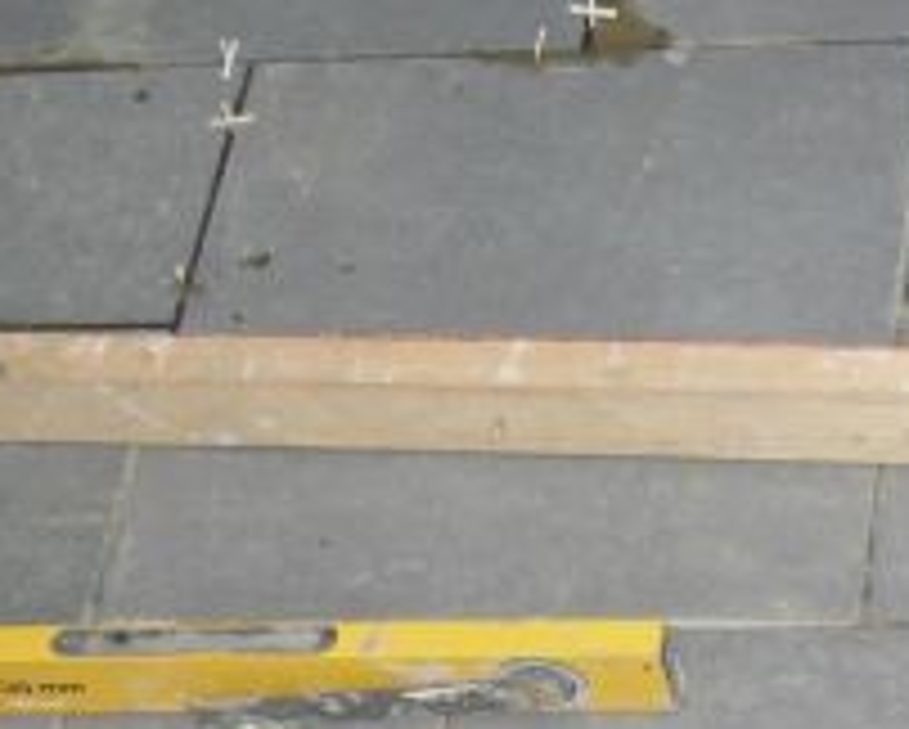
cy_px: 896
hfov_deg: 17.2
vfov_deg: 13.8
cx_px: 968
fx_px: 2908
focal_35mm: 108
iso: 200
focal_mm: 6.3
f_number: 3.2
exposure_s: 1/45
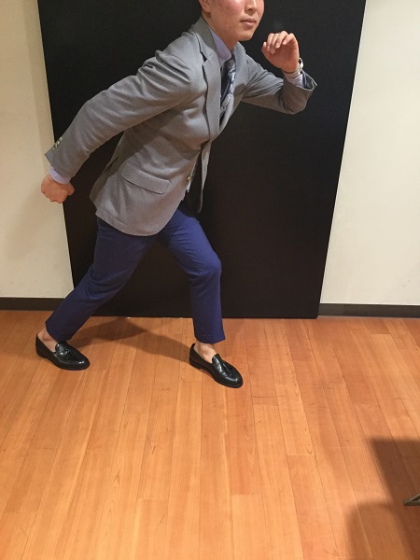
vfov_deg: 58.4
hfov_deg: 45.4
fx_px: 502
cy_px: 280
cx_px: 210
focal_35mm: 31
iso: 200
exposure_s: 1/24
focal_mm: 3.3
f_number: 2.4
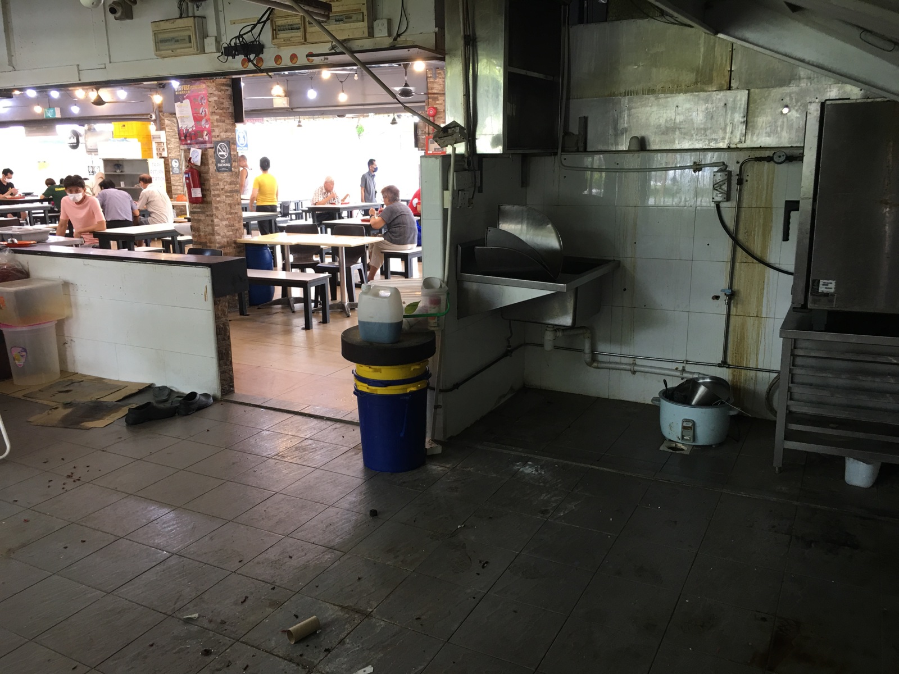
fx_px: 753
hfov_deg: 61.7
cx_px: 450
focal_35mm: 29
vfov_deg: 48.2
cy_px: 337
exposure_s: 1/17
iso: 40
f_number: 2.2
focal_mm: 4.15
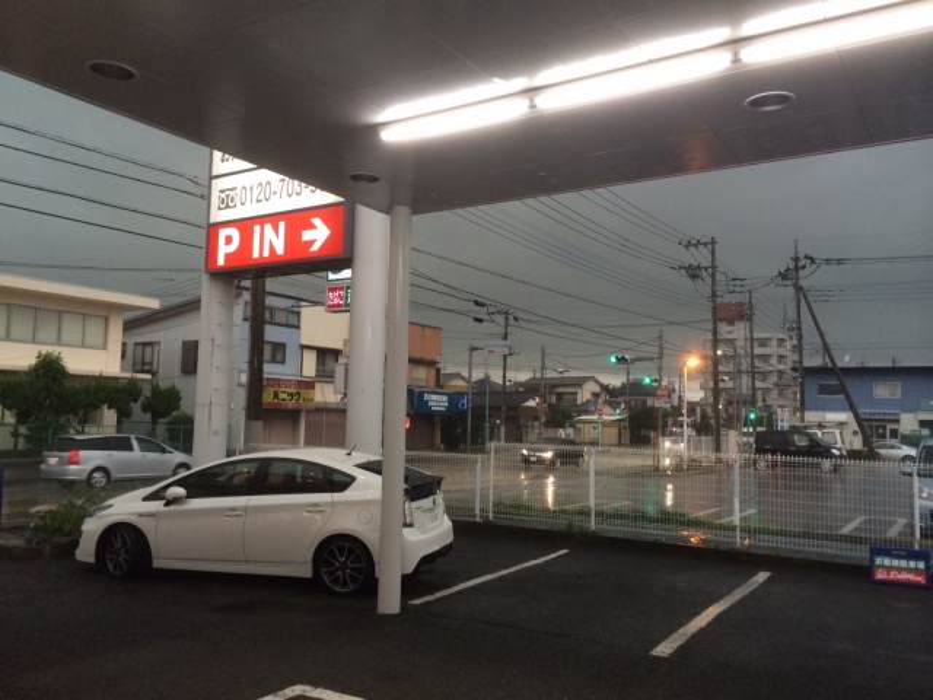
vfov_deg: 46.8
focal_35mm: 30
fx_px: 809
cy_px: 350
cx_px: 466
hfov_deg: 60.0
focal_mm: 4.12
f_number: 2.2
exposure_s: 1/30
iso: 64
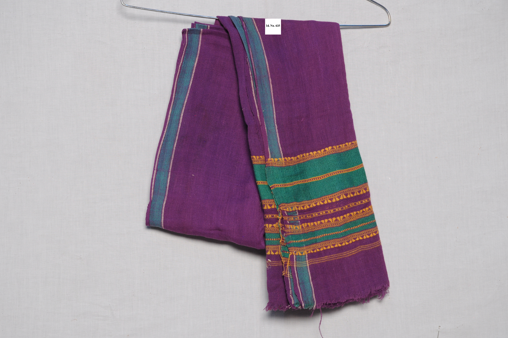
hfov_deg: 19.3
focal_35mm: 106
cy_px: 168
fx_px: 1496
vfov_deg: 12.9
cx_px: 251
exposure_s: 1/5
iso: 400
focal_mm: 70
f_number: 11
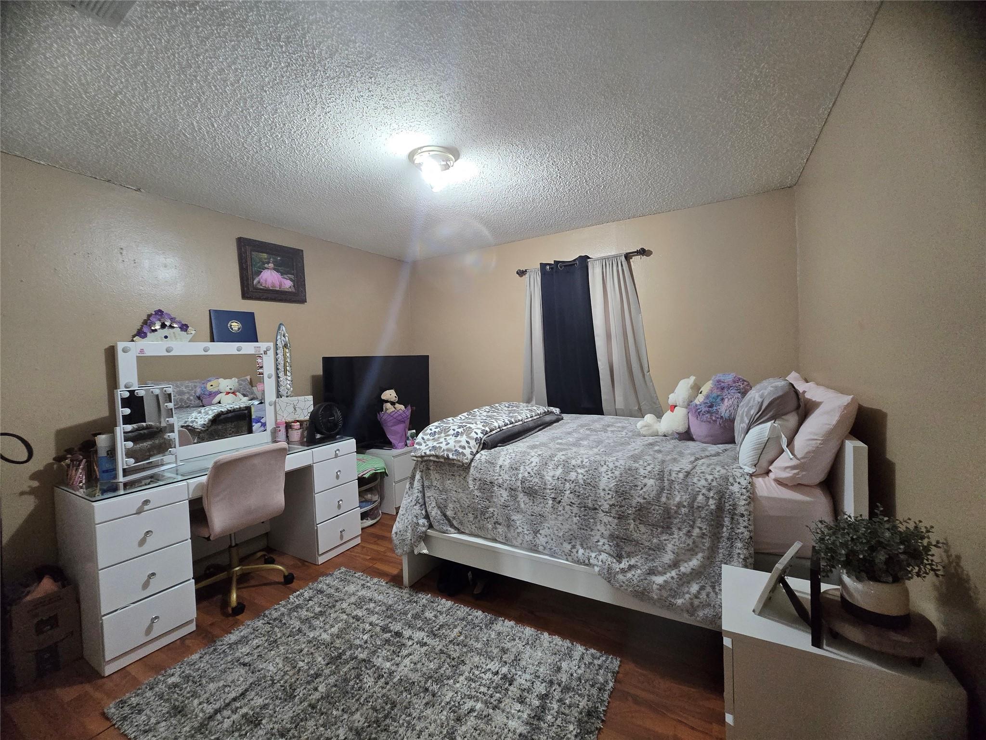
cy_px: 370
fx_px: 370
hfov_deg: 106.2
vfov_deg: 89.9
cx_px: 493
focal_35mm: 13
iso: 640
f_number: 2.2
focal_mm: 2.2
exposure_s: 1/60
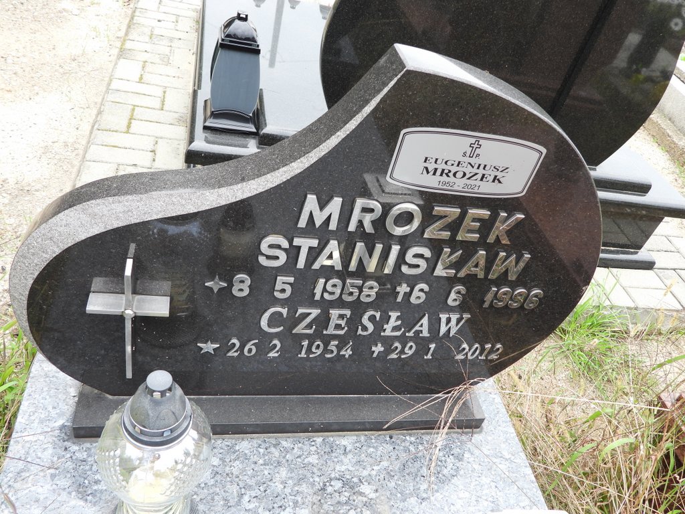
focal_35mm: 28
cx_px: 342
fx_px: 554
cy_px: 257
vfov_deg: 49.7
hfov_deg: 63.4
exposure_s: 1/80
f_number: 2.8
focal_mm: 5
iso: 100
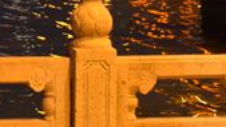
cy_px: -148
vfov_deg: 6.8
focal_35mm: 171
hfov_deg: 12.1
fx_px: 1027
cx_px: -96
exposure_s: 1/15
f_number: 3.8
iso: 1600
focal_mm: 23
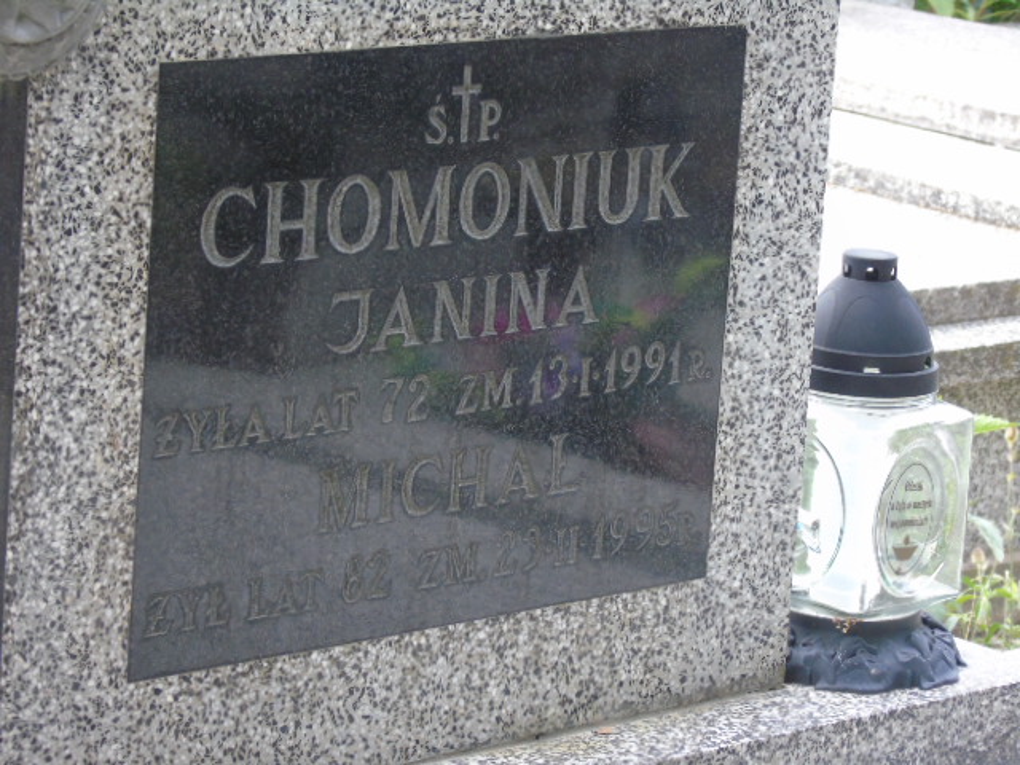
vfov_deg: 9.2
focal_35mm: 162
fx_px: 4774
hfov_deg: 12.2
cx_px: 510
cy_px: 382
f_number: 4.9
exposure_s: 1/125
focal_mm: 29
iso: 400
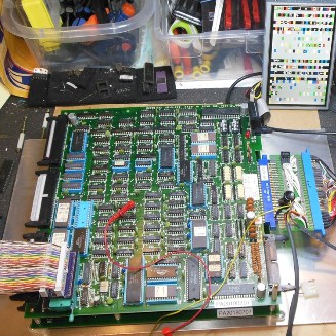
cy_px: 172
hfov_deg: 41.9
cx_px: 172
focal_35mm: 40
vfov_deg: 41.9
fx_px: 439
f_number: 3.5
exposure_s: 1/30
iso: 320
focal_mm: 6
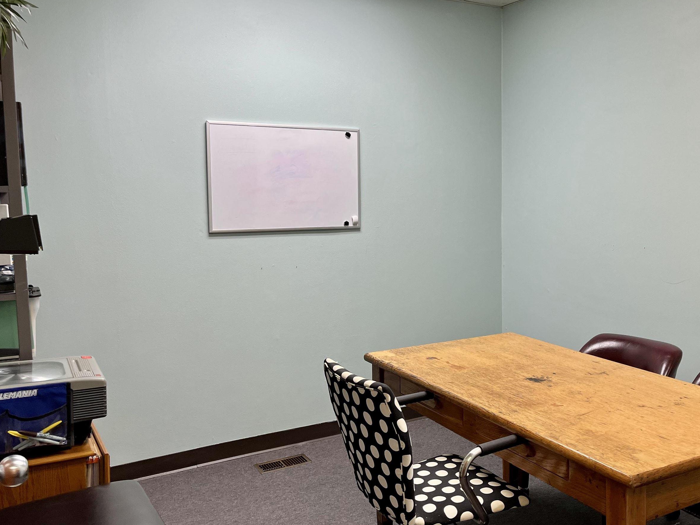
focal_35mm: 34
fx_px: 688
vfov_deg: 41.8
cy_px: 245
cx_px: 418
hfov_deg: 53.6
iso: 80
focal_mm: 5.1
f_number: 1.6
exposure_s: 1/60
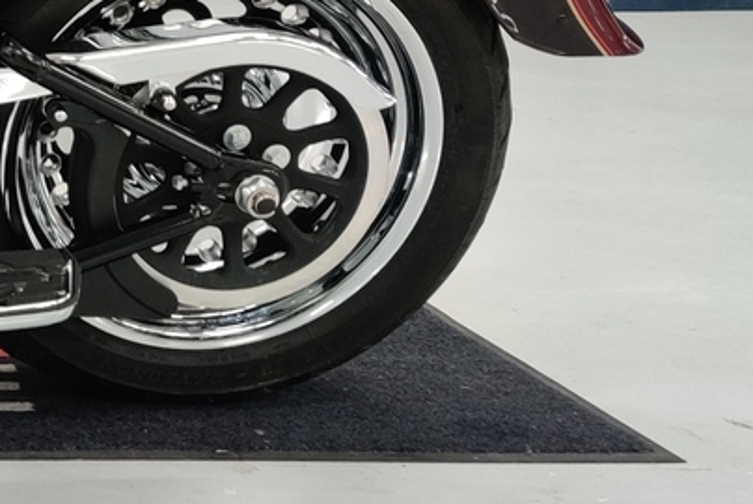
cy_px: -187
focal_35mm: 100
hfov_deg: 17.2
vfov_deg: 13.1
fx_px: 2093
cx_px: -546
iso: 400
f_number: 1.65
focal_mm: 4.75
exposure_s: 1/33
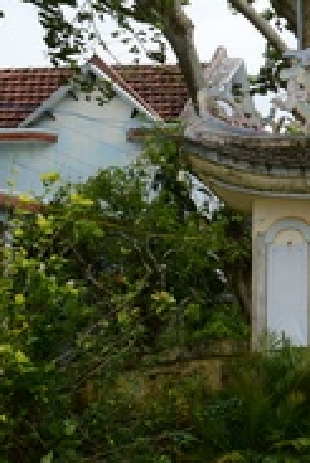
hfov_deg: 10.8
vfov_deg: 19.2
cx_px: 774
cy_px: 161
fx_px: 1366
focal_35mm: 106
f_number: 13
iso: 200
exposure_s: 1/125
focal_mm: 30
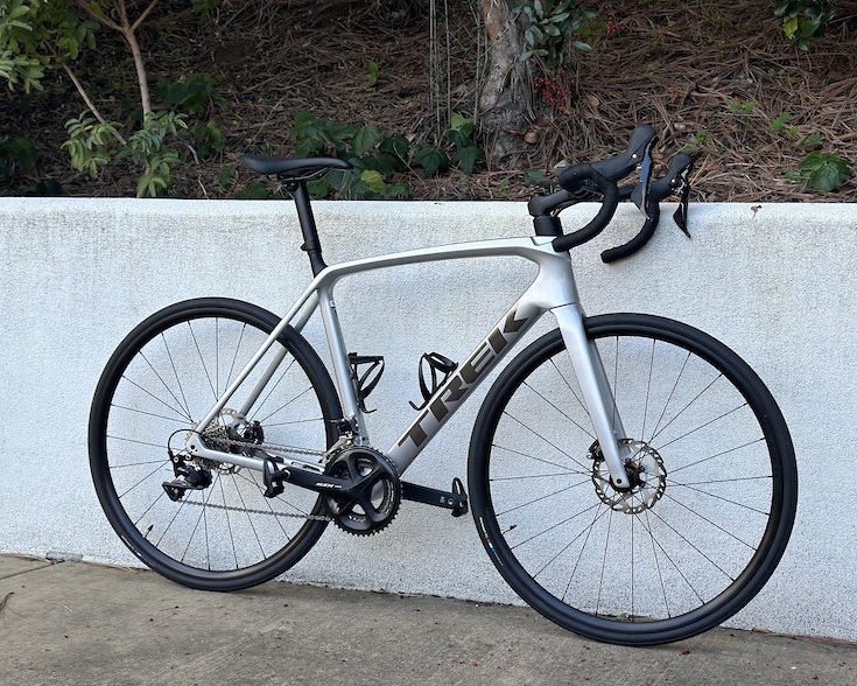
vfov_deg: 29.7
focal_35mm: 51
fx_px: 1294
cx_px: 458
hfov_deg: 36.6
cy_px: 349
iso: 80
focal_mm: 6.86
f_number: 1.78
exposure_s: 1/745
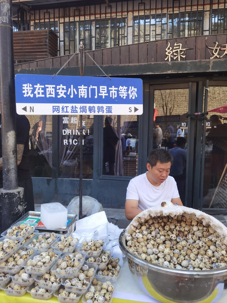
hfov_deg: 51.4
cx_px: 114
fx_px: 236
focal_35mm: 27
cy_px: 152
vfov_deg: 65.3
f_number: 1.9
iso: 50
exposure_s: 1/137
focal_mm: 6.71
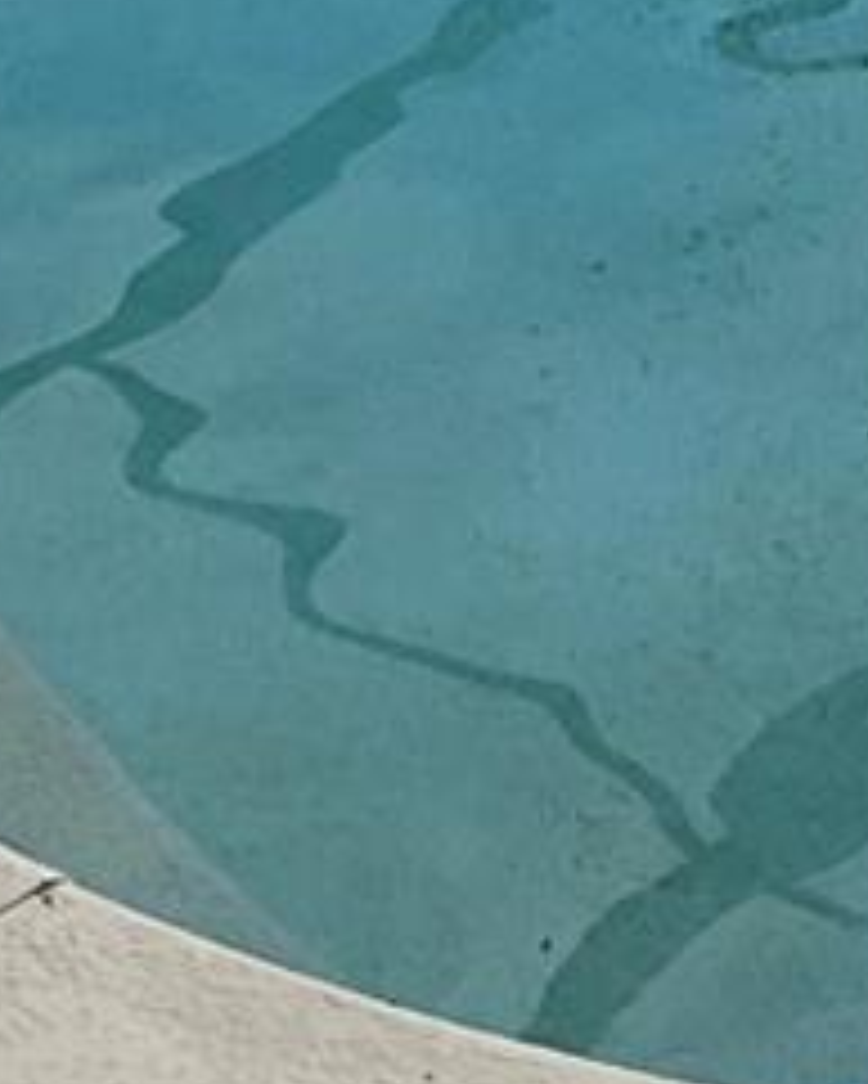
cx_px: 1592
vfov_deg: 12.3
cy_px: -1008
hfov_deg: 10.3
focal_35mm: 141
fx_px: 4525
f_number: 1.8
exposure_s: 1/929
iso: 16
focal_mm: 3
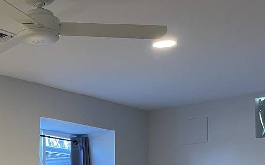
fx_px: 578
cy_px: 232
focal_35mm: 80
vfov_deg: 15.3
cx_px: -41
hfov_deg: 23.9
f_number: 1.6
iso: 125
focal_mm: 5.1
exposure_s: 1/60
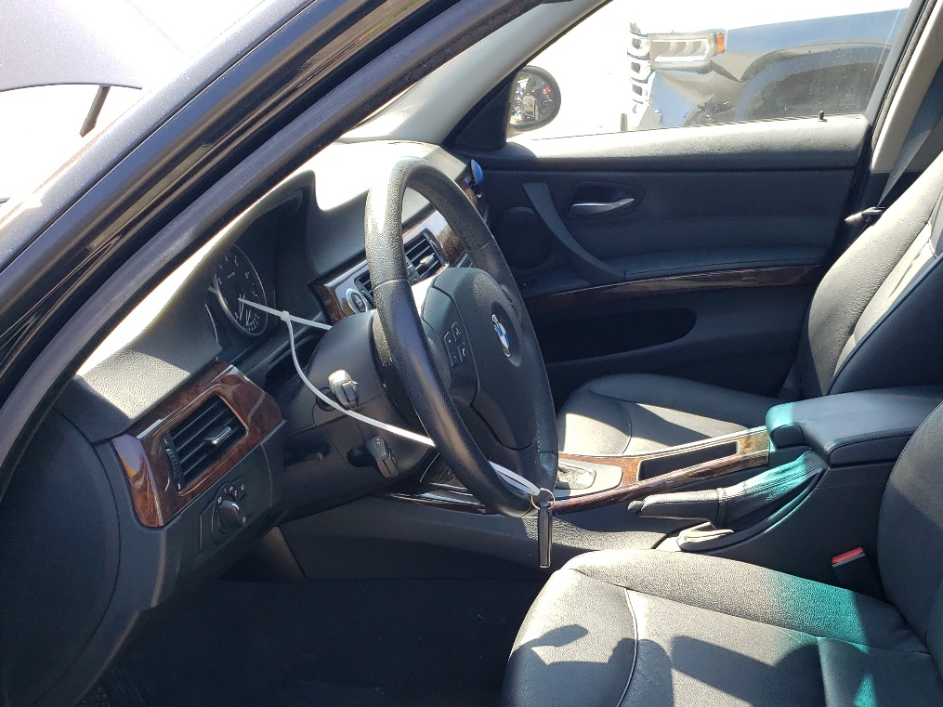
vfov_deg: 34.2
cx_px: 594
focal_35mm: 41
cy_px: 555
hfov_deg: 45.4
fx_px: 1117
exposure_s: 1/345
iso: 50
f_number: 1.5
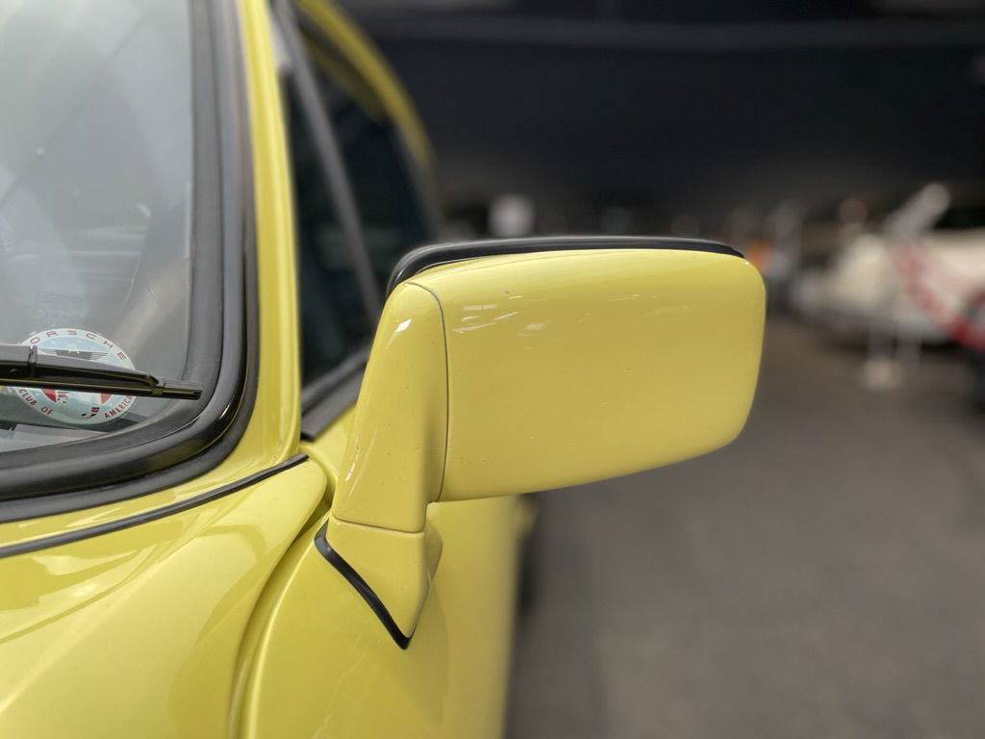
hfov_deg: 67.3
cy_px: 370
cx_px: 492
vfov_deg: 53.1
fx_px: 740
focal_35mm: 26
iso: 100
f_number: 1.6
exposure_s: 1/100
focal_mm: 4.2
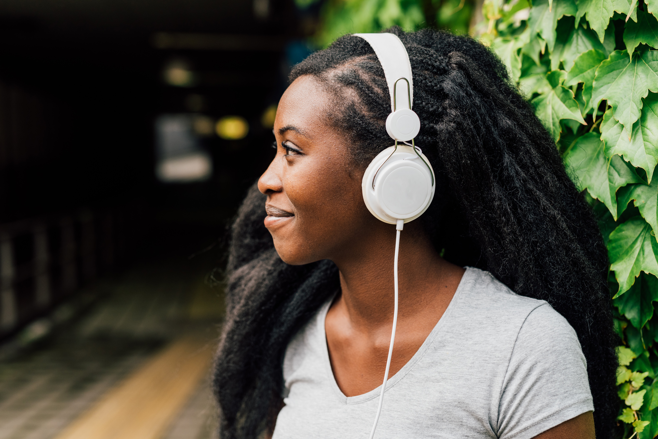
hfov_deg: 39.6
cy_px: 220
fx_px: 914
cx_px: 329
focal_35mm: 50
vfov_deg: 27.0
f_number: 2.8
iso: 320
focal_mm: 50
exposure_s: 1/640
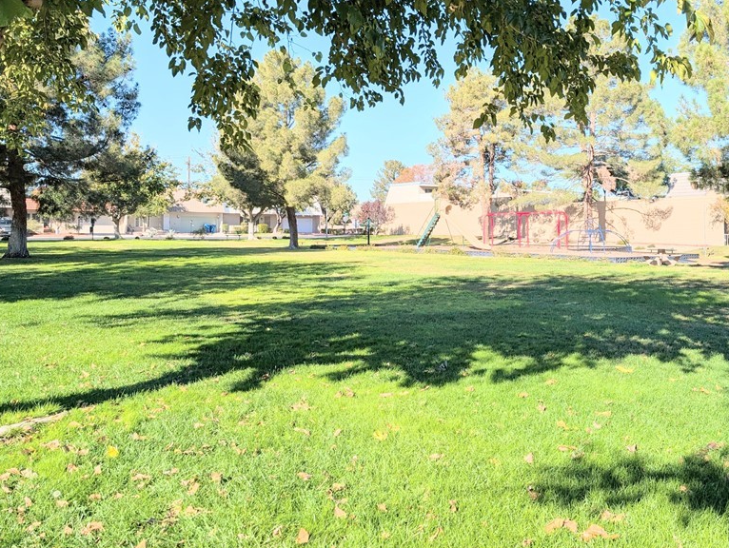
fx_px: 675
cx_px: 431
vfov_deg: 43.9
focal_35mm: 32
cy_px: 208
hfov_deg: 56.4
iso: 21
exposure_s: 1/10638
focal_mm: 6.9
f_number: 1.68
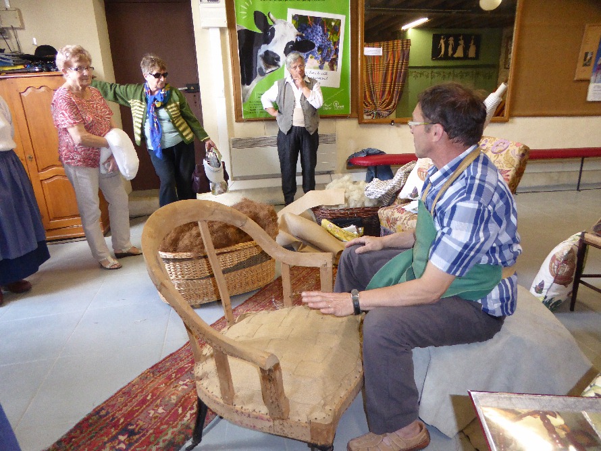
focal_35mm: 24
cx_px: 300
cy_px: 226
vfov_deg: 56.8
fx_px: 417
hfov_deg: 71.6
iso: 500
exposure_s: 1/60
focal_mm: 4.3
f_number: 3.3
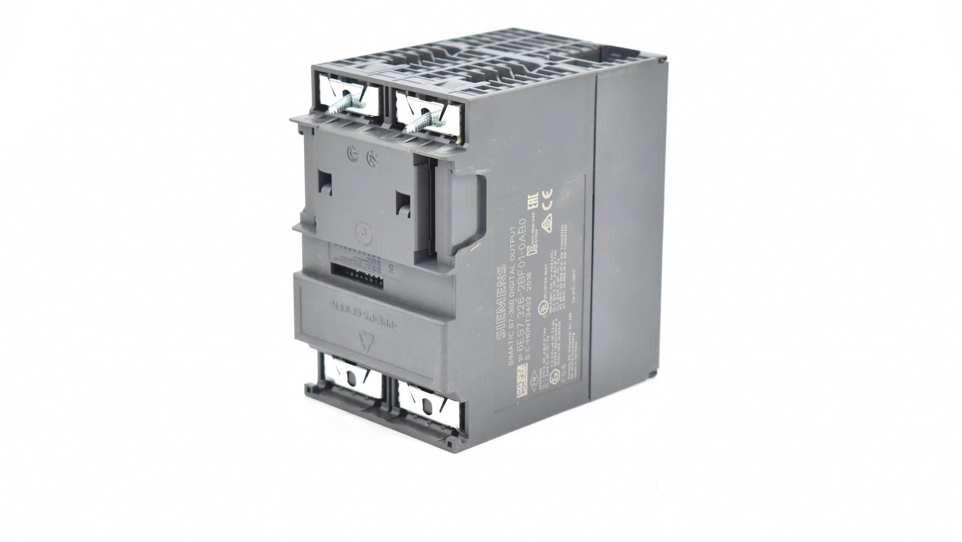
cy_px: 229
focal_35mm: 76
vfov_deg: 15.9
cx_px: 481
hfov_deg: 27.9
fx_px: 1939
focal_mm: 48
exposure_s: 1/80
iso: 900
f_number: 5.3
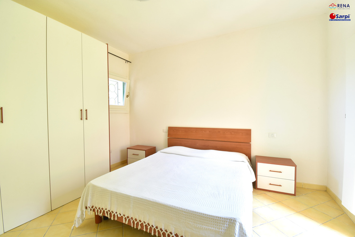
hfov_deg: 100.4
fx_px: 148
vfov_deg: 77.3
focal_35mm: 15
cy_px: 118
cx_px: 178
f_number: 11
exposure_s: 1/4
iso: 400
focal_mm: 10
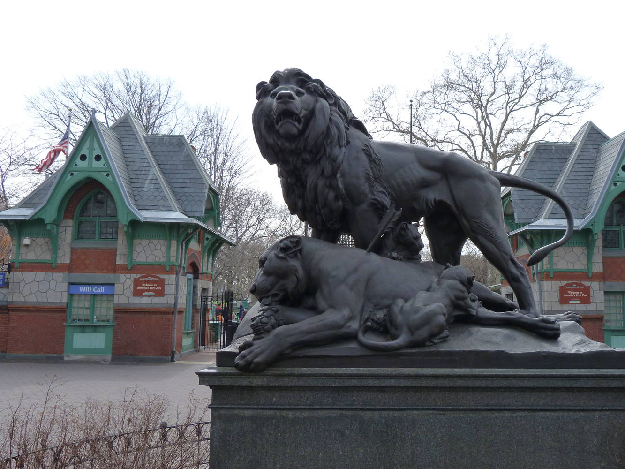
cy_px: 233
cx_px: 364
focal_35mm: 36
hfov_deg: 51.1
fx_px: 650
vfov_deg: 39.7
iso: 125
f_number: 5
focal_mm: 5.3
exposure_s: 1/250
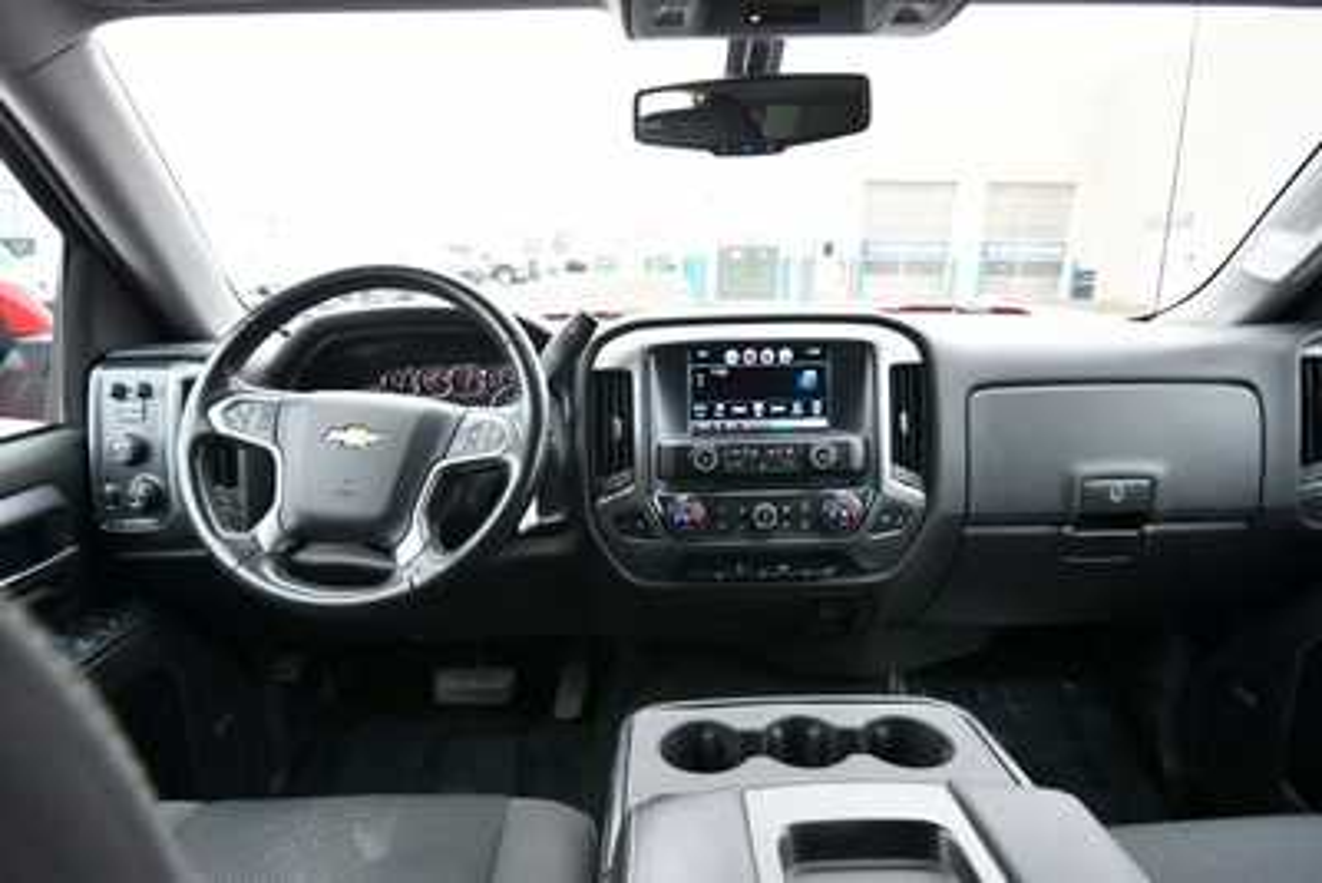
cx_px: 661
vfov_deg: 64.6
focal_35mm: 19
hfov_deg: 86.9
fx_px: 698
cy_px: 442
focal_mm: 13
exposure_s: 1/160
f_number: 5
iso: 800
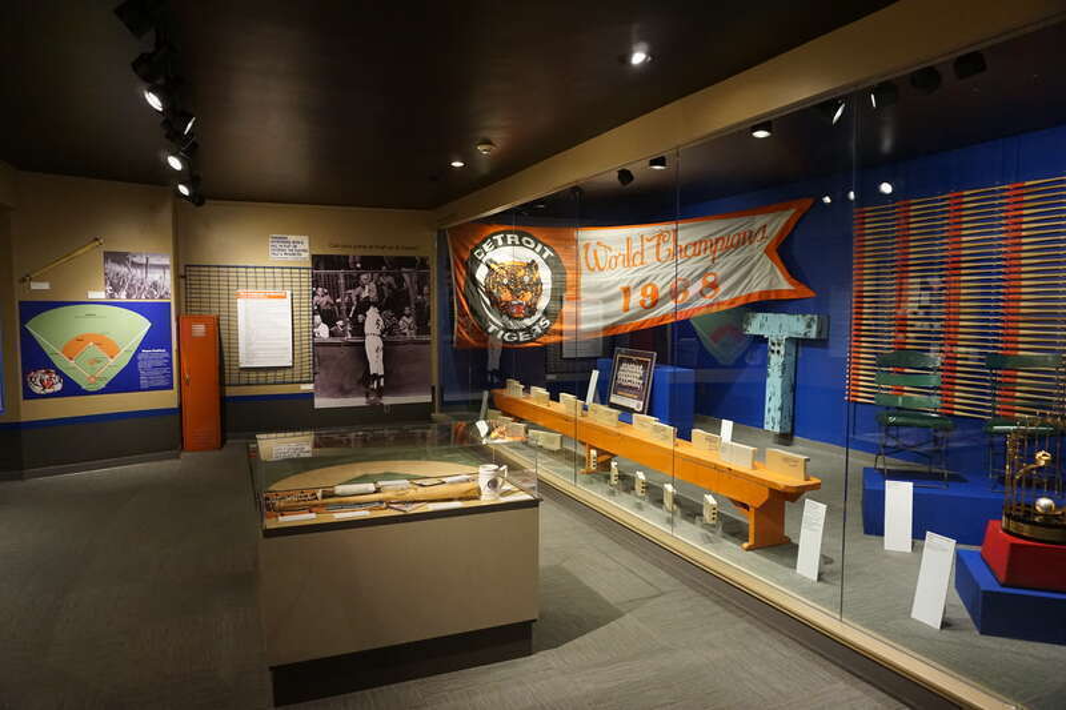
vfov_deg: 53.1
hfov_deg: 73.8
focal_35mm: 24
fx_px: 710
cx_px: 533
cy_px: 355
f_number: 3.5
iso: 2000
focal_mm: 16
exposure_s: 1/160
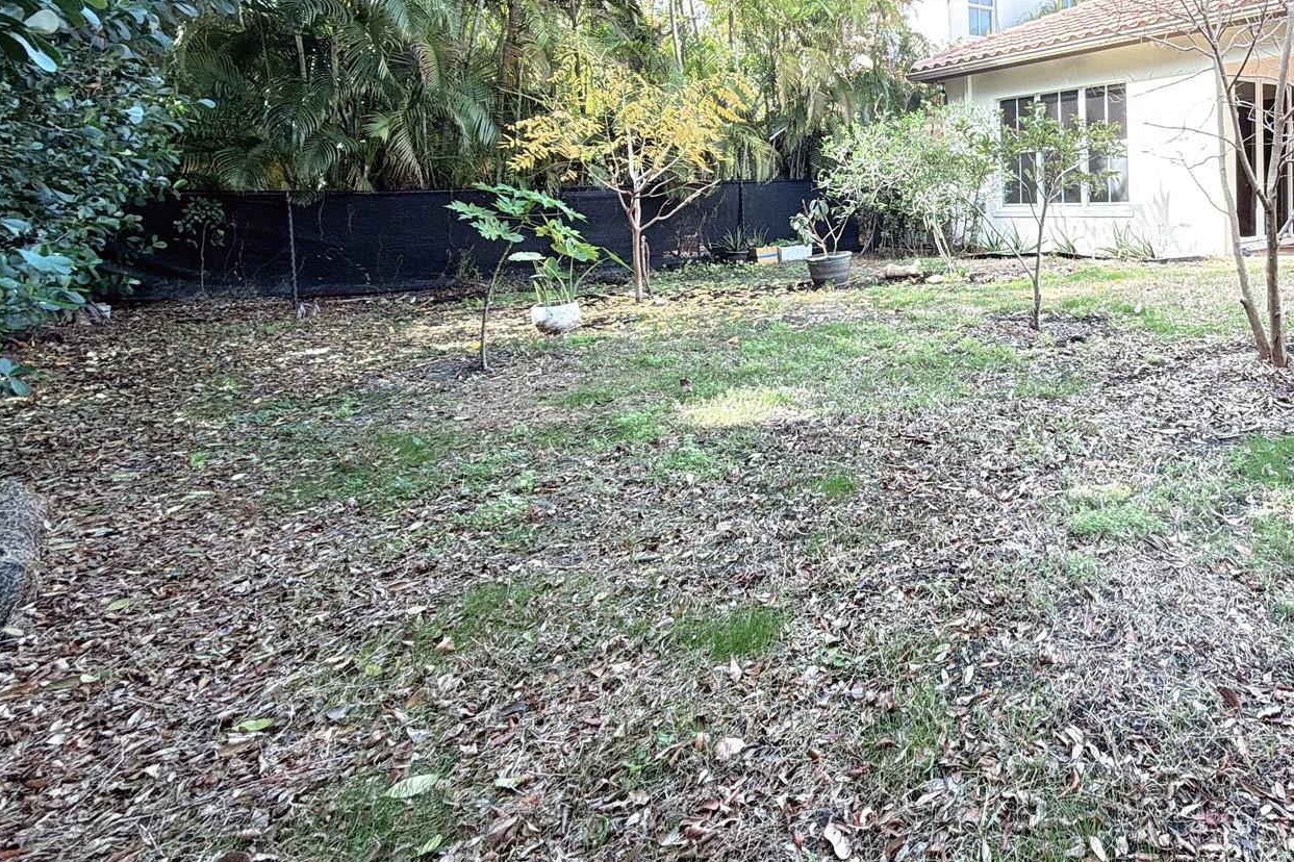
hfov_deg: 68.7
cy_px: 234
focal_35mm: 24
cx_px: 979
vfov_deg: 51.2
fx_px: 862
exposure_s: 1/121
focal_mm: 2.22
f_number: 2.2
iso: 64
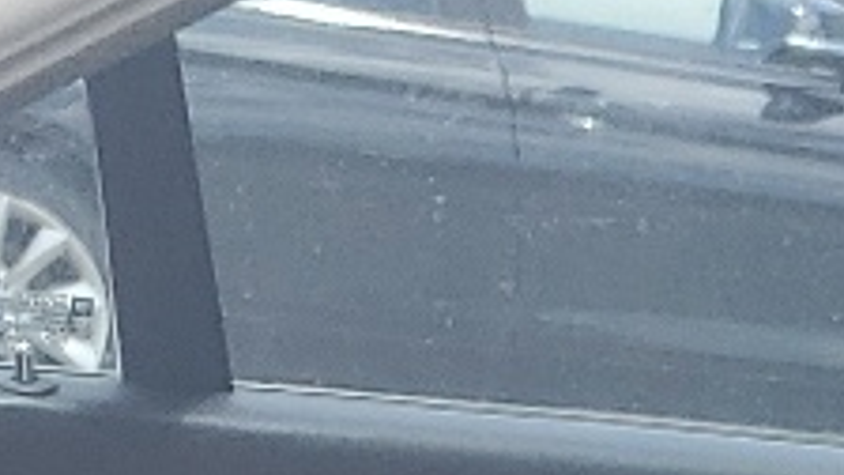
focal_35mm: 202
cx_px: 1522
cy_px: 2081
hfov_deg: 10.1
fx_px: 4521
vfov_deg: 5.2
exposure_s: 1/128
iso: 50
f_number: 1.5
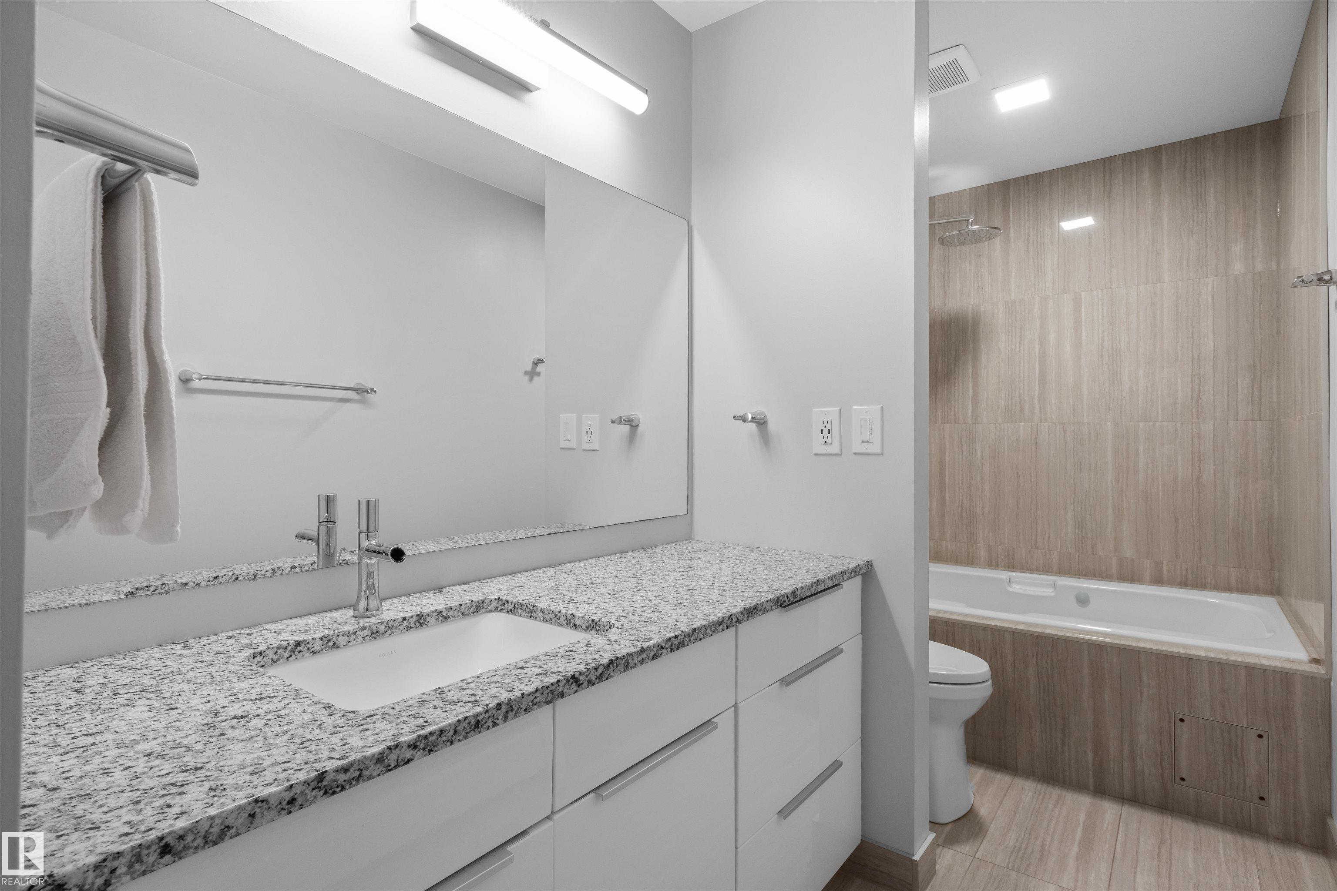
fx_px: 631
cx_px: 668
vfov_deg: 70.4
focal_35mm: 17
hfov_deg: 93.3
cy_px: 446
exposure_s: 1/4
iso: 400
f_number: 8
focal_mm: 11
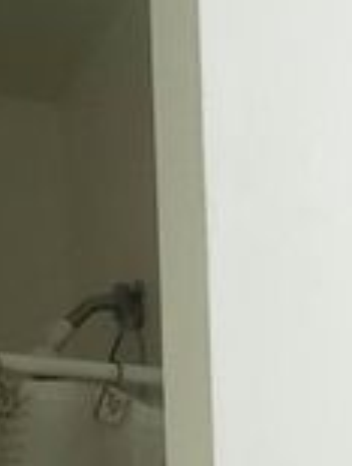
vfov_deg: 11.1
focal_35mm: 145
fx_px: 1958
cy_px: 1174
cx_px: 433
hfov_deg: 10.1
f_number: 2.4
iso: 100
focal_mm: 4.3
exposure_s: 1/60
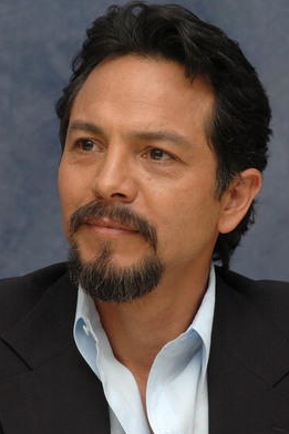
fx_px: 2489
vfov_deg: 10.0
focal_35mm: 207
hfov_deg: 6.6
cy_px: 215
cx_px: 145
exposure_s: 1/1000
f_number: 7.1
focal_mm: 135
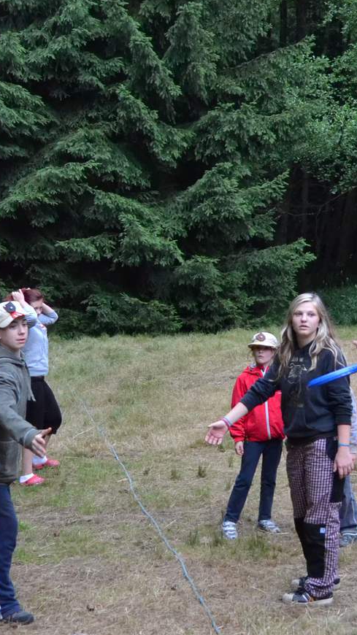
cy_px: 337
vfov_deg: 32.4
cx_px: 161
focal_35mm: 65
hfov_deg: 18.5
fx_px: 1095
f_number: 3.5
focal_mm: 18
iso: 2800
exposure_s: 1/500
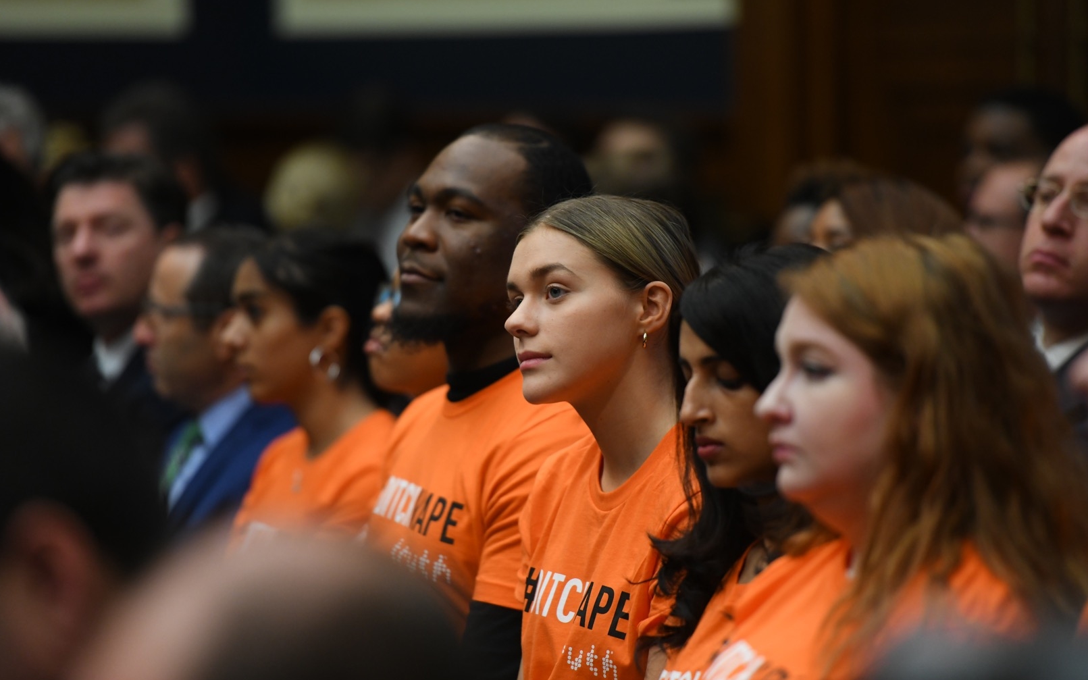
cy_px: 351
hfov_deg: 10.2
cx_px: 542
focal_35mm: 205
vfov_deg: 6.4
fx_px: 6079
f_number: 2.8
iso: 2000
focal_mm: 200
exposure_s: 1/640
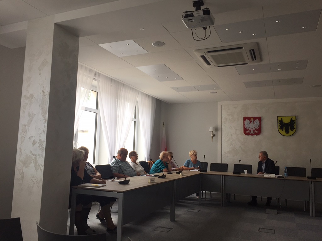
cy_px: 120
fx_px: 270
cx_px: 161
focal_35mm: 29
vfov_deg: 48.2
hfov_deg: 61.7
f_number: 2.2
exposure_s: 1/100
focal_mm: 4.15
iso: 32
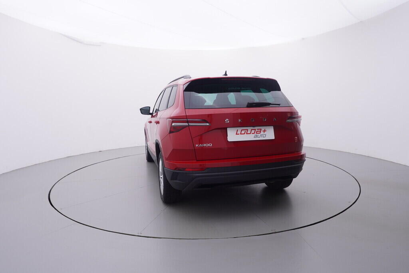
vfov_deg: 56.2
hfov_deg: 77.3
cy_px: 136
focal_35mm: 22
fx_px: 256
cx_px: 204
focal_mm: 15
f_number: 5
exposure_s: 1/80
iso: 200
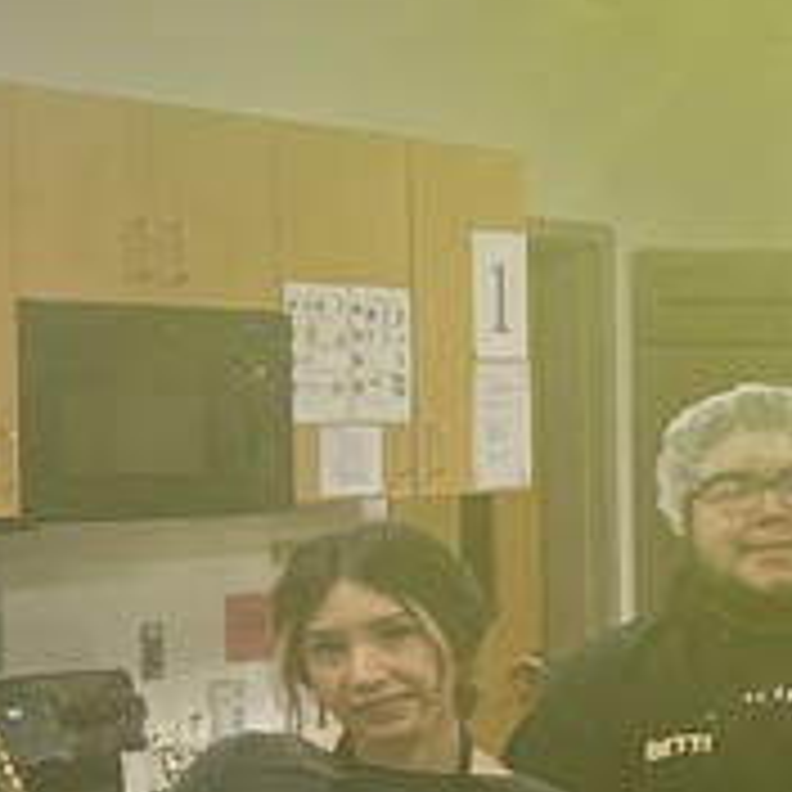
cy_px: 540
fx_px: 3469
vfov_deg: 13.0
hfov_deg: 10.2
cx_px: 2241
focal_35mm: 134
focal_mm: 5.7
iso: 100
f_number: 1.5
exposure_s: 1/120
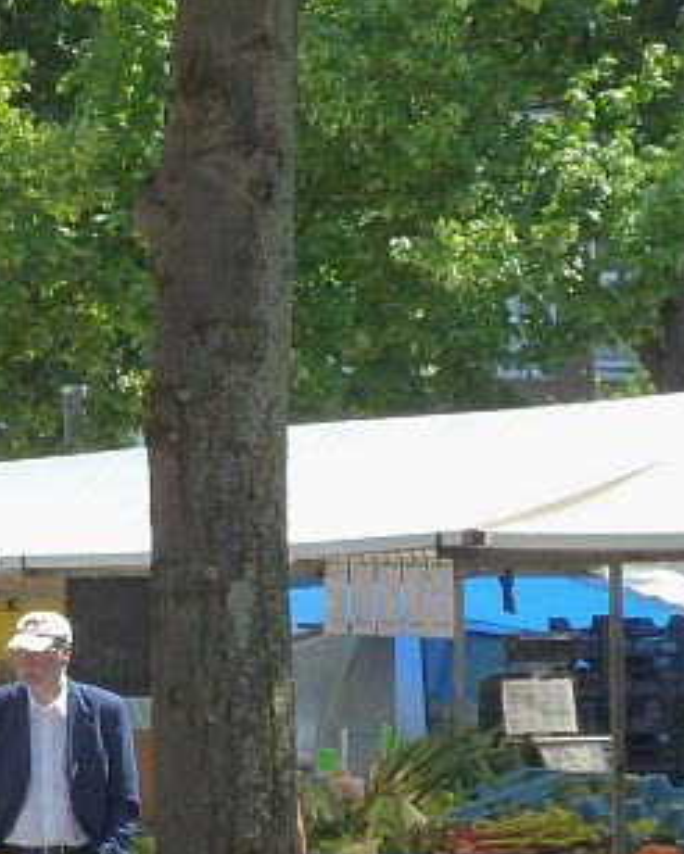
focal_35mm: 254
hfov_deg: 6.1
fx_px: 6421
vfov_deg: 7.6
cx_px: 120
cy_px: 659
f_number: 4.2
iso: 125
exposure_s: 1/250
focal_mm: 12.8
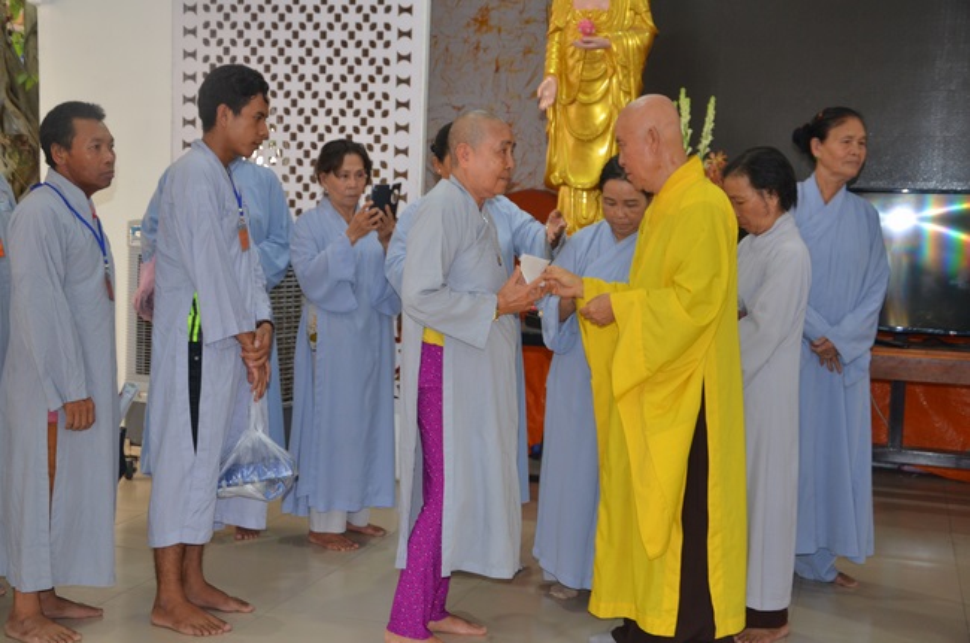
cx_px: 485
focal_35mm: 51
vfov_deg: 26.4
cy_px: 322
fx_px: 1372
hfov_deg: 38.9
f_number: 5
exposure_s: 1/60
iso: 800
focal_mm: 34
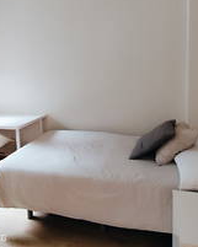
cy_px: 88
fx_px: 205
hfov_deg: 51.5
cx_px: 108
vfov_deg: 61.1
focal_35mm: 28
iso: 400
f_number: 2.2
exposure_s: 1/50
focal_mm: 1.65
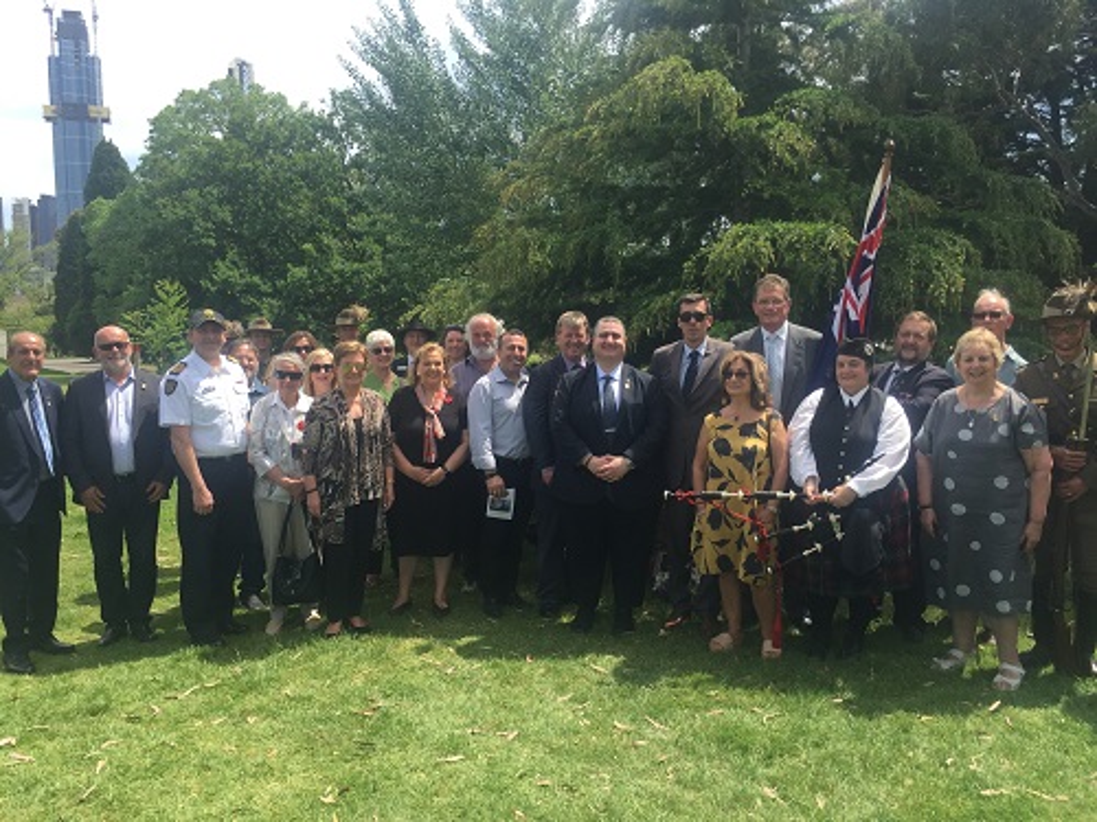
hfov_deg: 61.7
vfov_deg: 48.2
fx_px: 919
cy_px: 411
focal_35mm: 29
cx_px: 548
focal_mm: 4.15
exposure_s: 1/942
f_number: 2.2
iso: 32
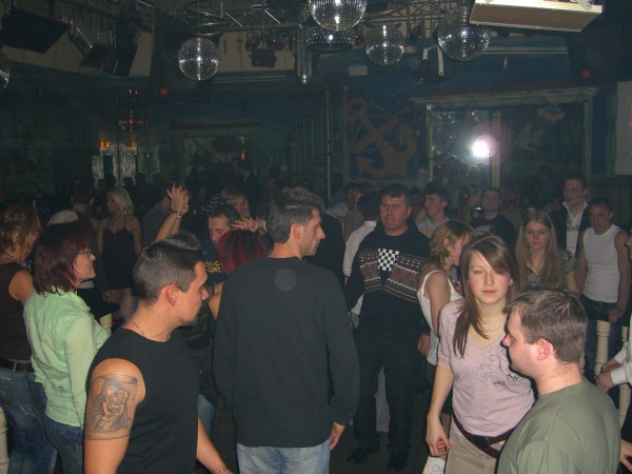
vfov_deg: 37.7
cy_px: 237
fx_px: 694
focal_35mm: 38
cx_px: 316
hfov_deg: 49.0
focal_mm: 7.9
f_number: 2.8
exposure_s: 1/60
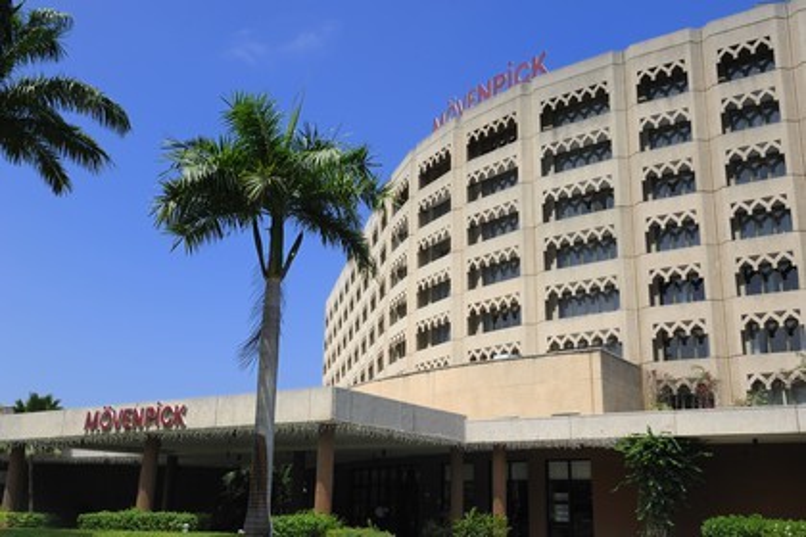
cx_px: 403
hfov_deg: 50.7
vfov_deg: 35.1
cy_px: 268
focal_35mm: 38
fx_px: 851
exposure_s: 1/125
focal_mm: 38
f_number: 14
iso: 200
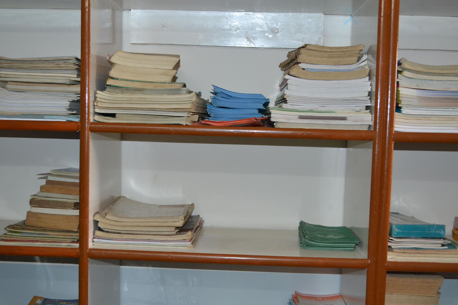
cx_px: 219
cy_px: 154
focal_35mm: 44
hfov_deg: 44.5
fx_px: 560
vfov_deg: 30.5
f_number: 4.5
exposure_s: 1/60
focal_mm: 28
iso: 1800
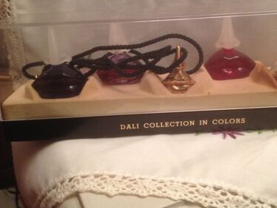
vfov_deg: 32.1
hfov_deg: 41.9
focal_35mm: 45
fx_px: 360
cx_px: 160
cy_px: 82
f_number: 2.4
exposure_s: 1/20
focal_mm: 4.28
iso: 160
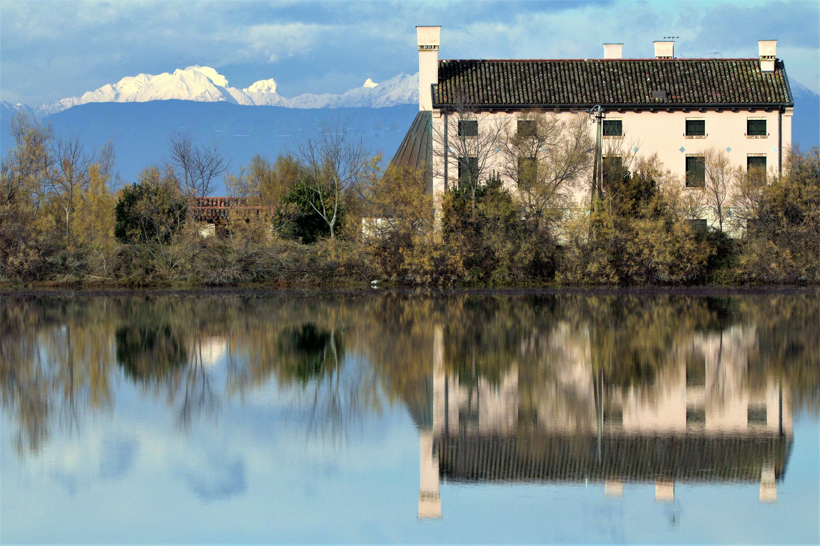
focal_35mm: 235
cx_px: 410
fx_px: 5351
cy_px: 273
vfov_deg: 5.8
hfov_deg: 8.8
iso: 800
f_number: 7.1
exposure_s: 1/1250
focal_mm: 150
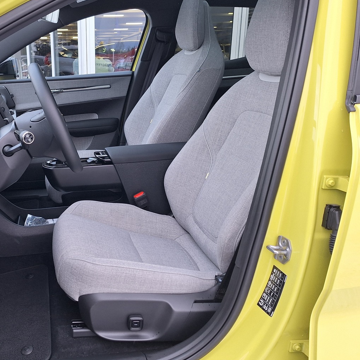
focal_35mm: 32
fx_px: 377
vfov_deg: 51.1
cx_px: 79
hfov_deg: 48.6
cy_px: 169
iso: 64
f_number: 1.8
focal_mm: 5.54
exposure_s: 1/100
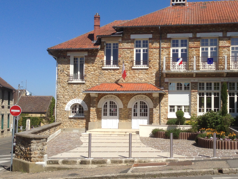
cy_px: 98
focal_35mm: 46
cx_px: 148
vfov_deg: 31.5
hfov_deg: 41.0
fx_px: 316
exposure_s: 1/2262
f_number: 2.4
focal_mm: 4.12
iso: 50
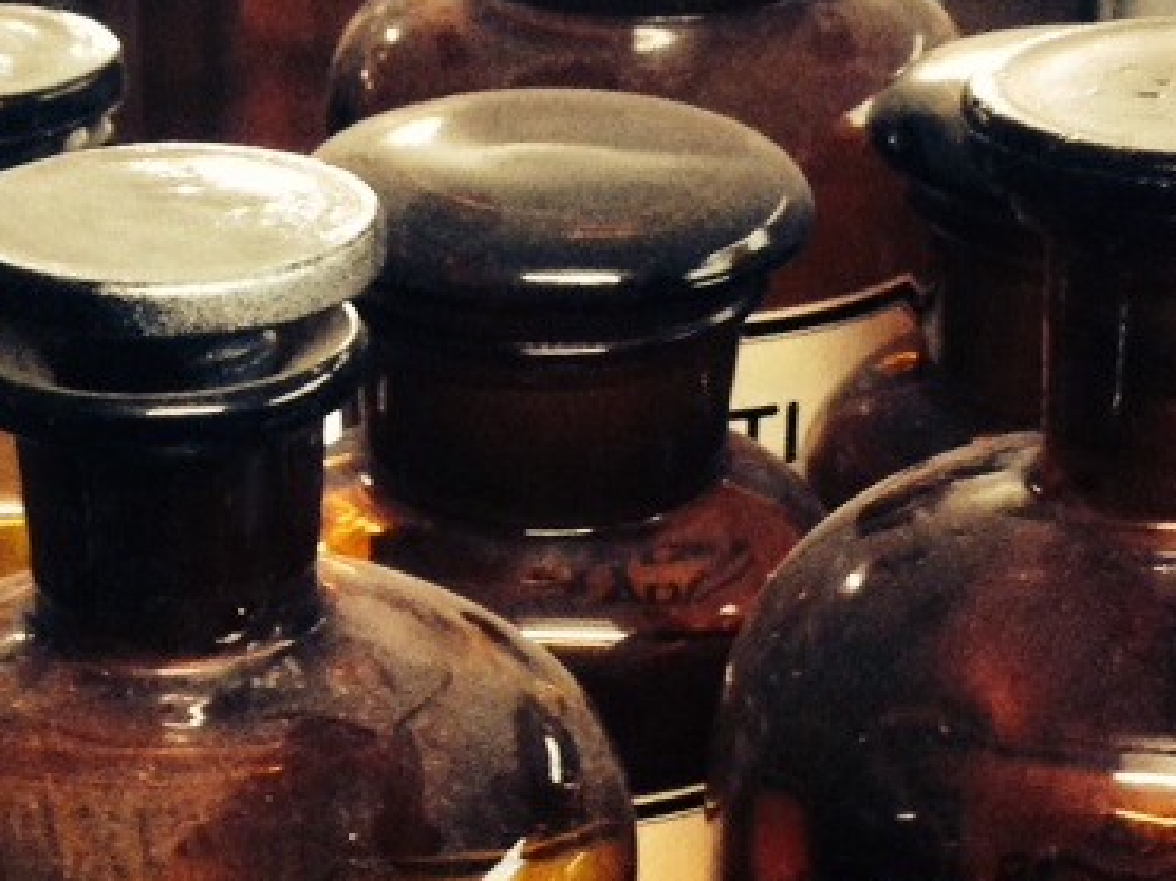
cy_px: 954
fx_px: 3872
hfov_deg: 17.2
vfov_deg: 12.8
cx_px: 384
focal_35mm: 114
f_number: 2.4
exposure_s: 1/15
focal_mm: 4.12
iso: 500
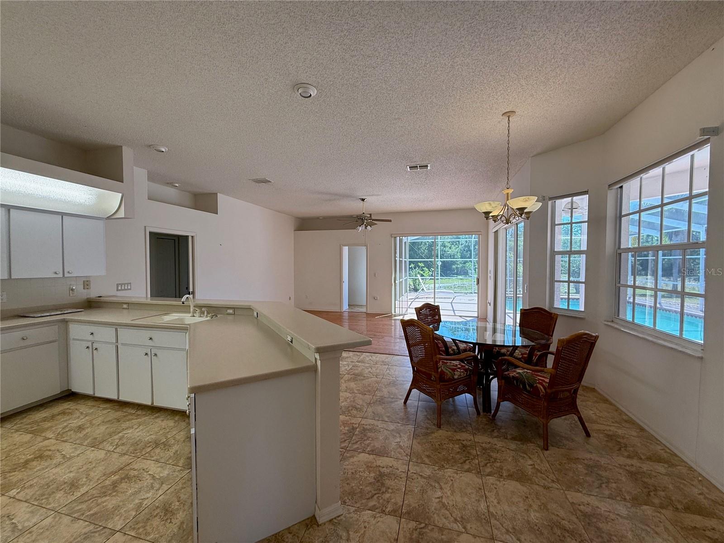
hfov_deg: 102.1
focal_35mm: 14
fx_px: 293
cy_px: 272
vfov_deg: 85.7
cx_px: 362
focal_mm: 2.22
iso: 64
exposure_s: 1/145
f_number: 2.2
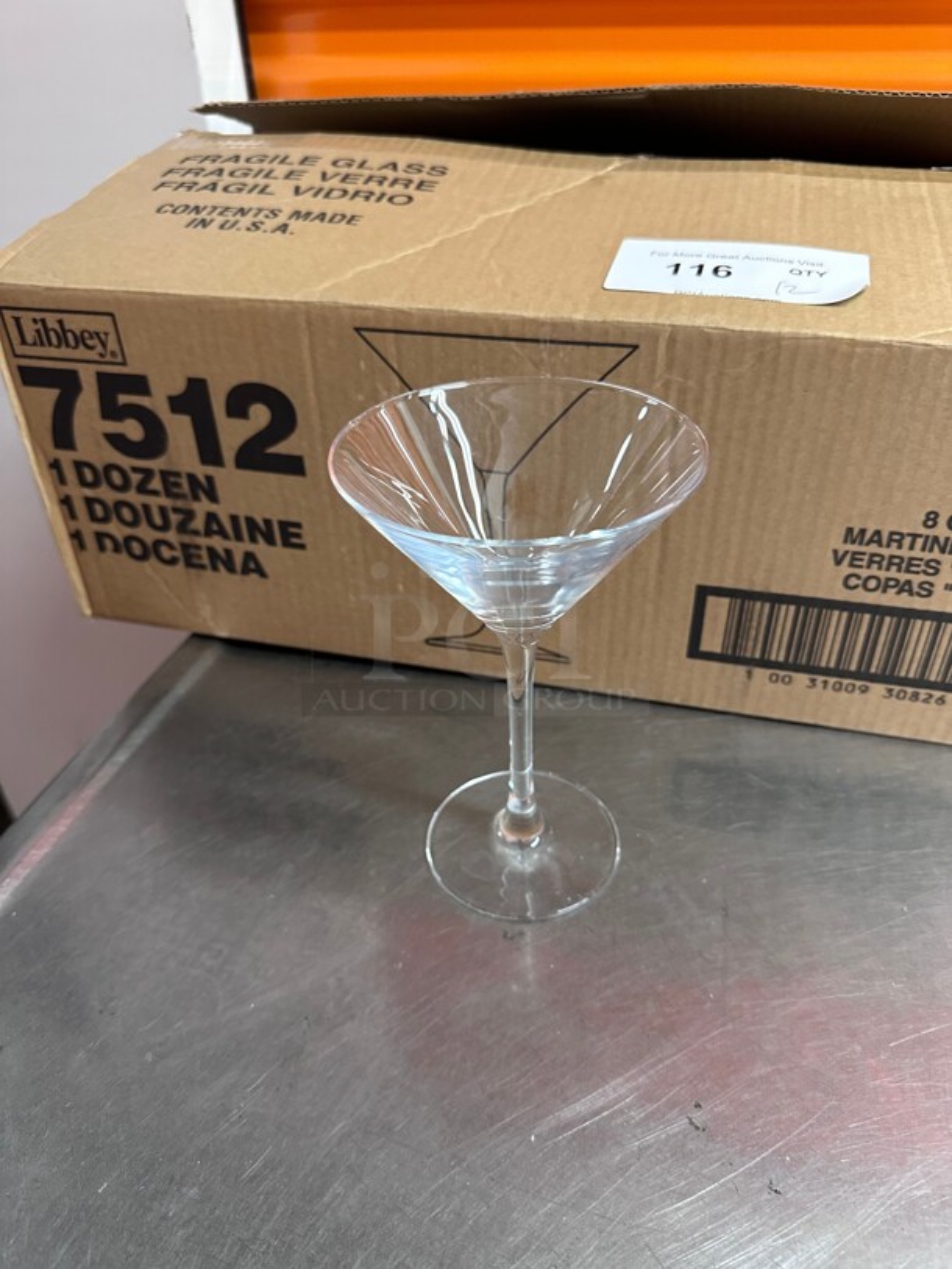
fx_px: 880
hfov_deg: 56.8
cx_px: 476
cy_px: 634
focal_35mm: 24
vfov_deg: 71.6
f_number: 1.78
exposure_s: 1/60
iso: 400
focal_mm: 6.86
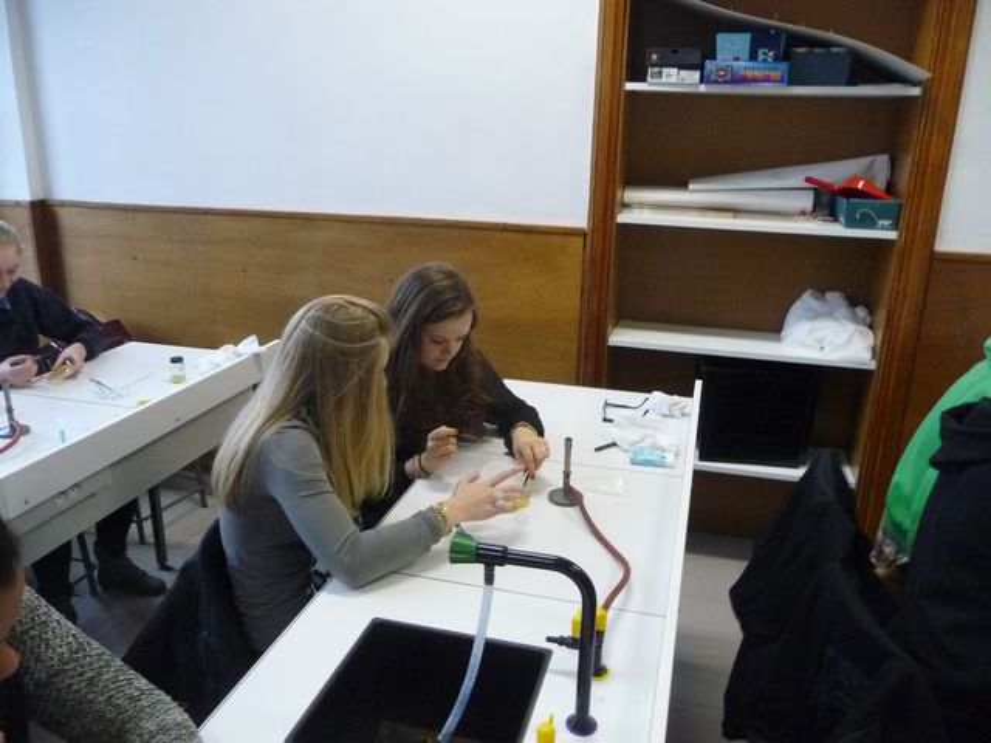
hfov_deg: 63.4
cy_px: 372
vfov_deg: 49.7
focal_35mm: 28
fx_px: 802
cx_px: 496
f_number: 3.3
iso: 500
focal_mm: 4.7
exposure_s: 1/60
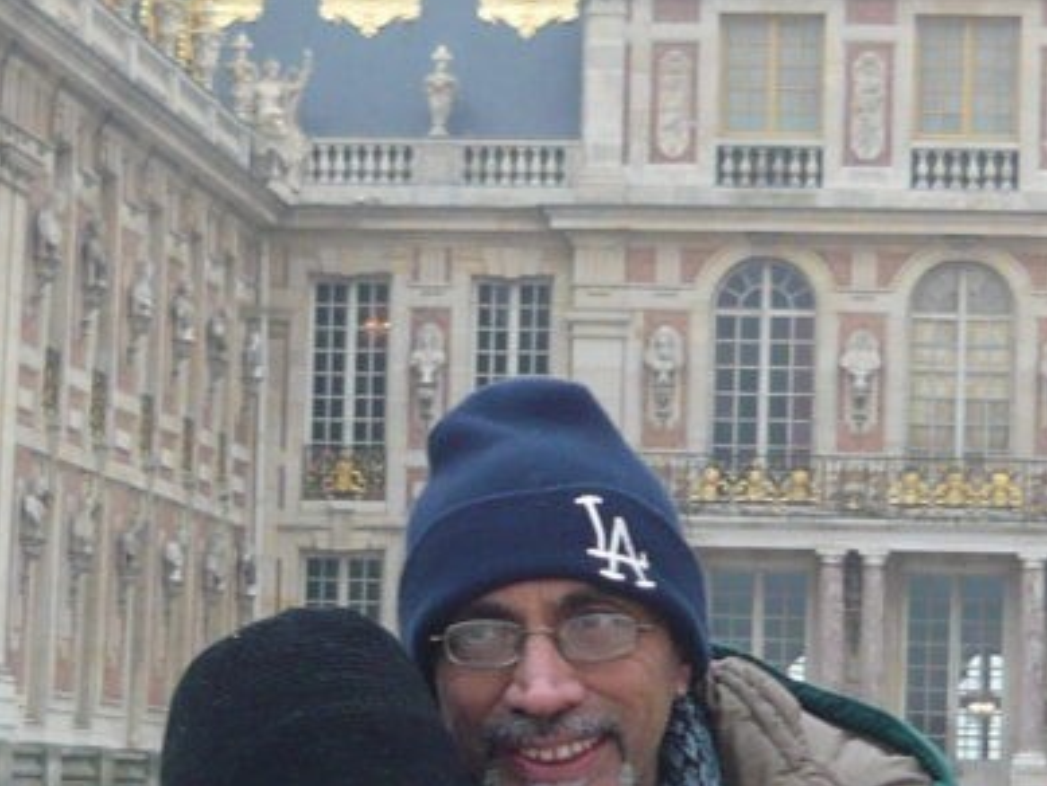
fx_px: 4871
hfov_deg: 12.3
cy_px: 460
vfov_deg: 9.2
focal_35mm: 161
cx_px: 503
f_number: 2.9
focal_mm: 6
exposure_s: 1/40
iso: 100
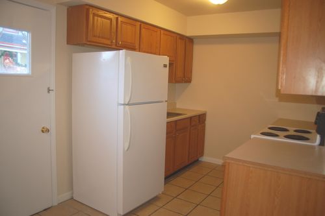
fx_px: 244
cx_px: 162
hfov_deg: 67.4
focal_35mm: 27
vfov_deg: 47.9
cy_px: 108
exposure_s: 1/60
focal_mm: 18
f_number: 3.5
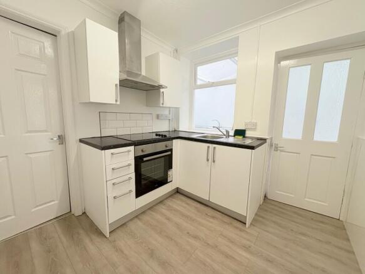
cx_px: 182
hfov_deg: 102.1
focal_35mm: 14
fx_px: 148
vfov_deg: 85.7
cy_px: 137
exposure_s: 1/100
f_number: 2.2
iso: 100
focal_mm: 2.22
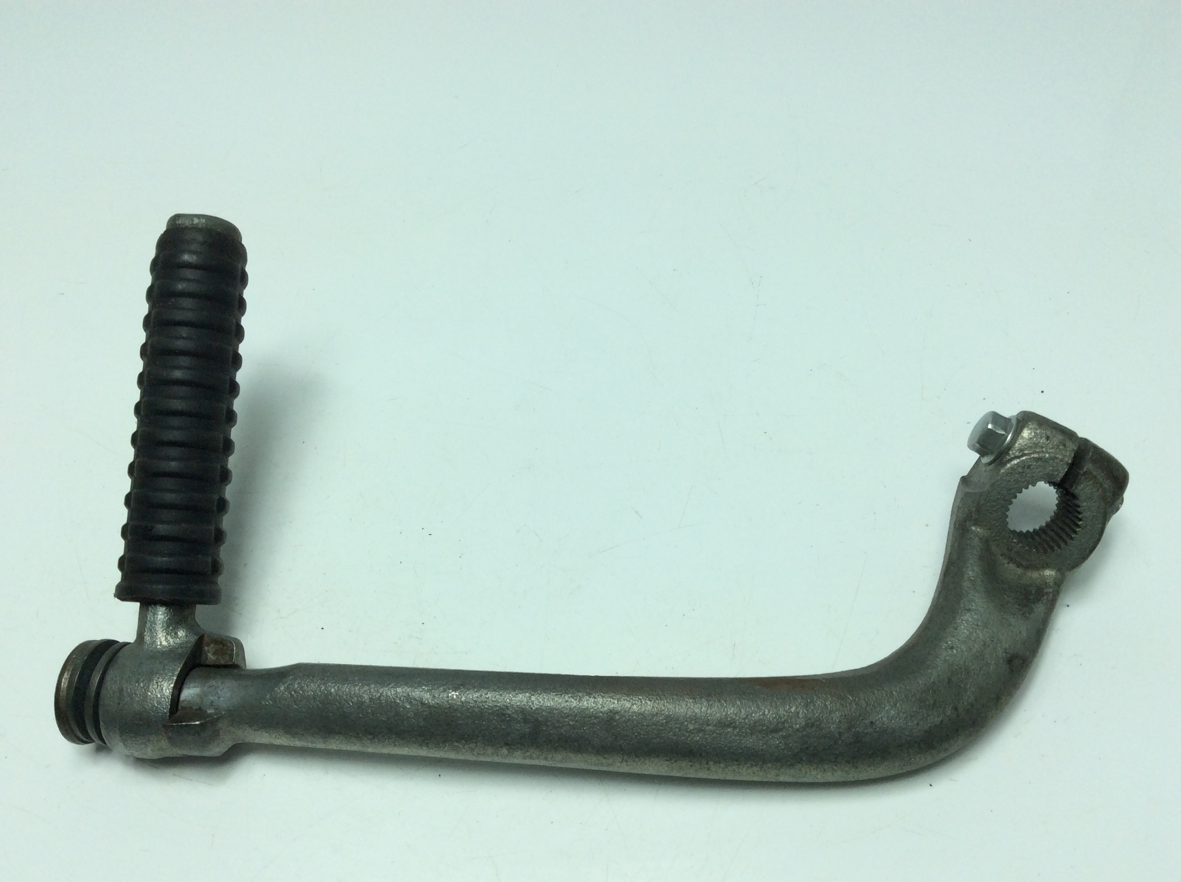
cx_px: 590
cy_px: 441
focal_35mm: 32
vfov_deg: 44.1
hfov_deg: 56.9
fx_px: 1090
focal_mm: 3.3
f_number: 2.4
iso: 32
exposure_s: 1/608
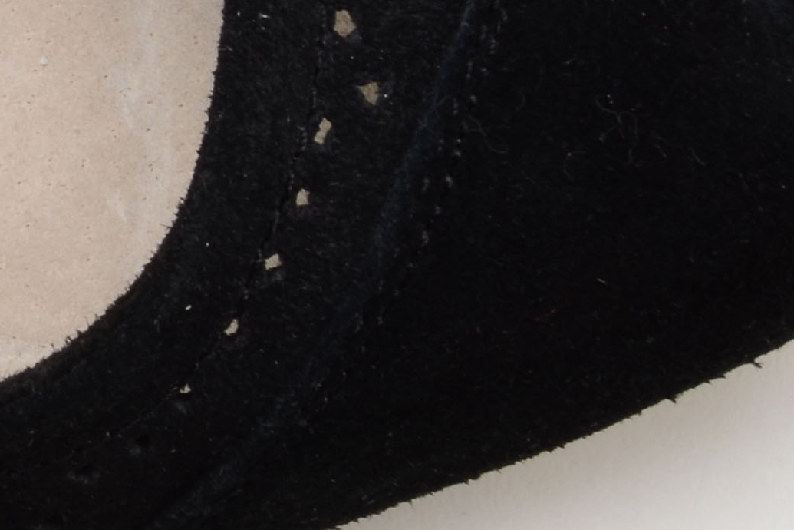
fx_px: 5500
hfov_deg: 7.9
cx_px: -720
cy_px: -479
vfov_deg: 5.4
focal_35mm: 249
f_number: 20
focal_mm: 35
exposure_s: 1/160
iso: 100
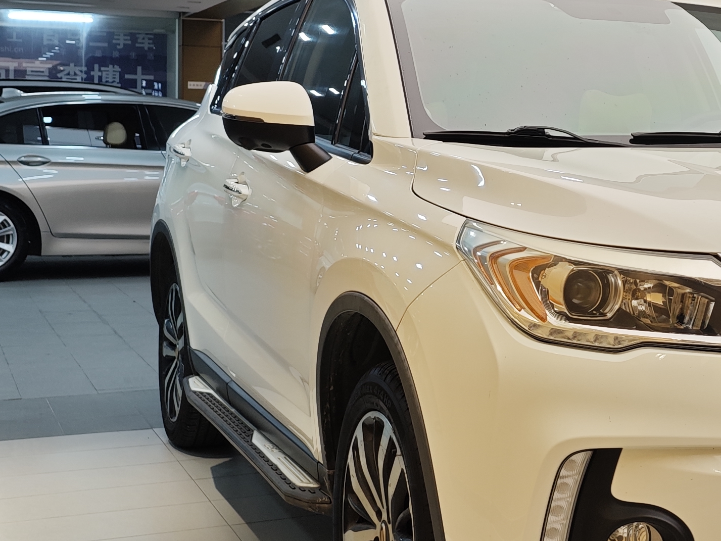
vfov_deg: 22.2
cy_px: 198
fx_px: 1375
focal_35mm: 66
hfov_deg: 28.0
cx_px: 688
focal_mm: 8.7
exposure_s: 1/100
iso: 64
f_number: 1.9
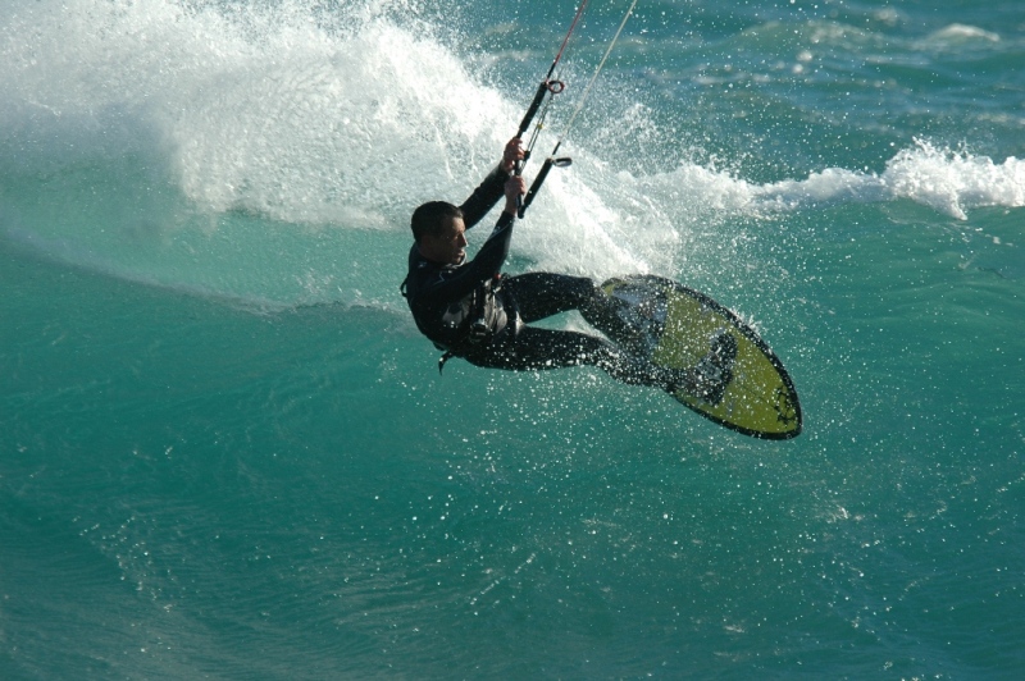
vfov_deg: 2.4
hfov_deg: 3.6
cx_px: 512
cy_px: 340
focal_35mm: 570
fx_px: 16215
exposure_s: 1/1000
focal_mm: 380
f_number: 5
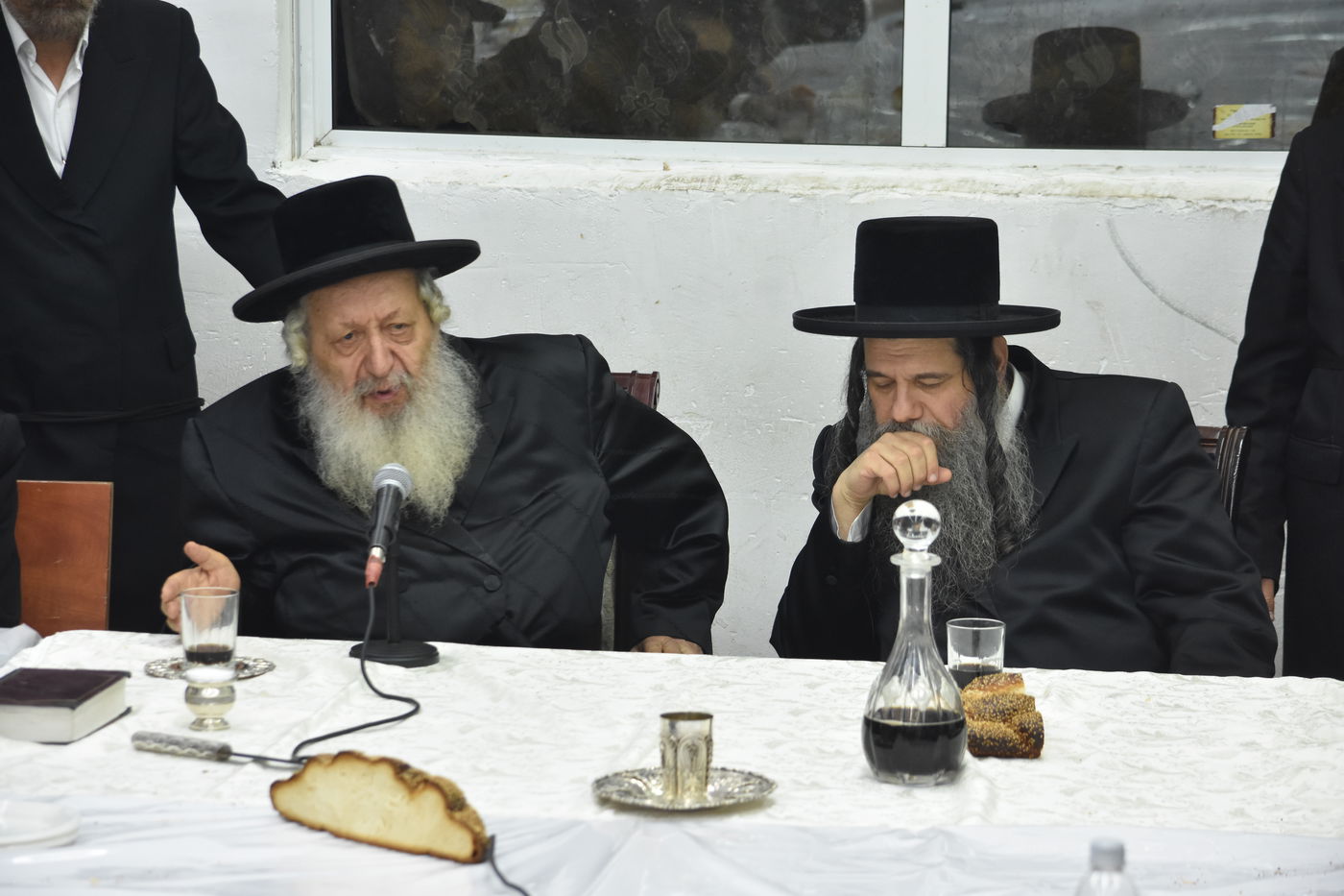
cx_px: 672
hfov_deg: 13.7
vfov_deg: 9.1
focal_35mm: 150
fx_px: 5599
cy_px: 448
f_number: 5.6
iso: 1250
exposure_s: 1/60
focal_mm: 100
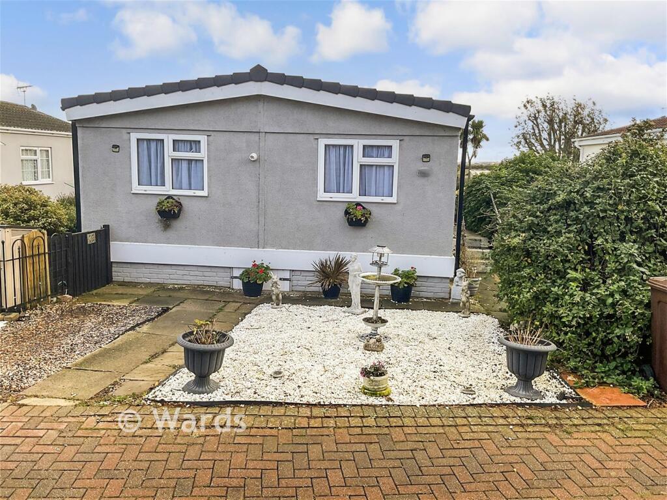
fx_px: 559
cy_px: 250
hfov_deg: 61.7
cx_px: 334
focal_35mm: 29
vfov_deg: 48.2
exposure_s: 1/500
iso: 16
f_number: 1.8
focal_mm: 3
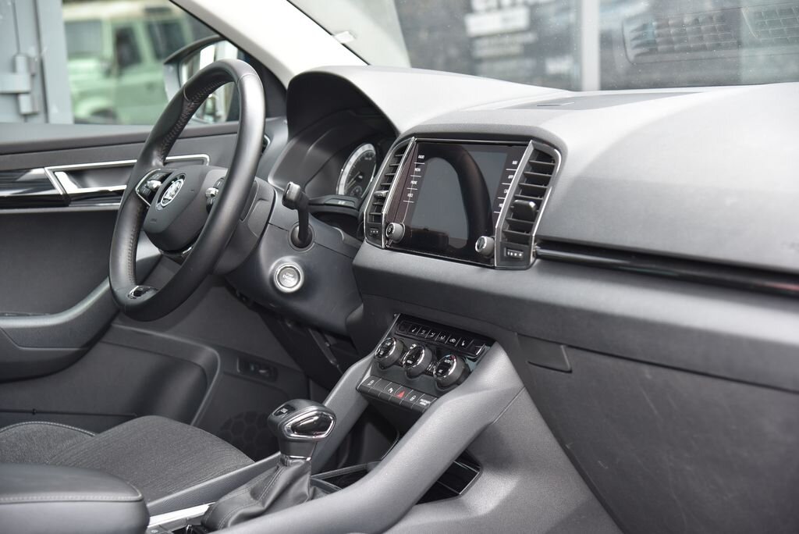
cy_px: 267
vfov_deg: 20.9
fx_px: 1443
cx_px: 400
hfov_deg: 30.9
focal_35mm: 65
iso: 500
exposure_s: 1/100
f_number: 4.5
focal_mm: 65
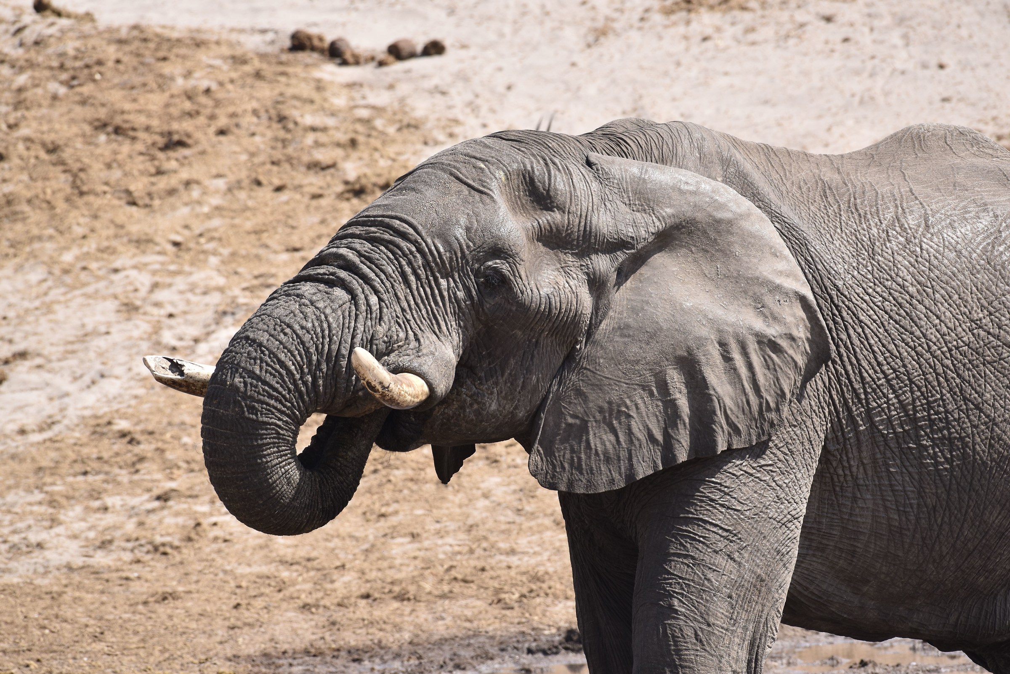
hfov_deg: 4.1
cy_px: 337
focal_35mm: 500
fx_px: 14029
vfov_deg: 2.8
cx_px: 505
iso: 500
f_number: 10
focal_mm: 500
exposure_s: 1/500
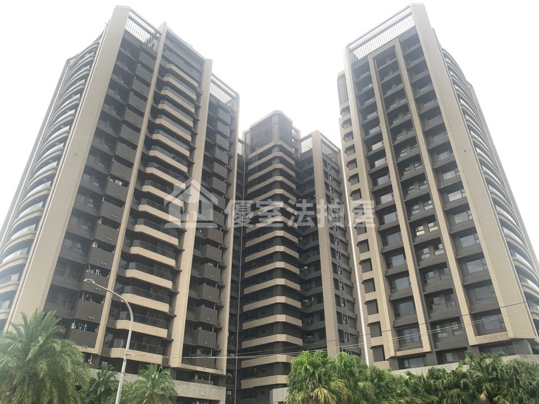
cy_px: 202
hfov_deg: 67.3
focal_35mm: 26
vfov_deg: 53.1
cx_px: 270
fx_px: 405
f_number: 1.8
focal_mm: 4.25
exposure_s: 1/121
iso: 64
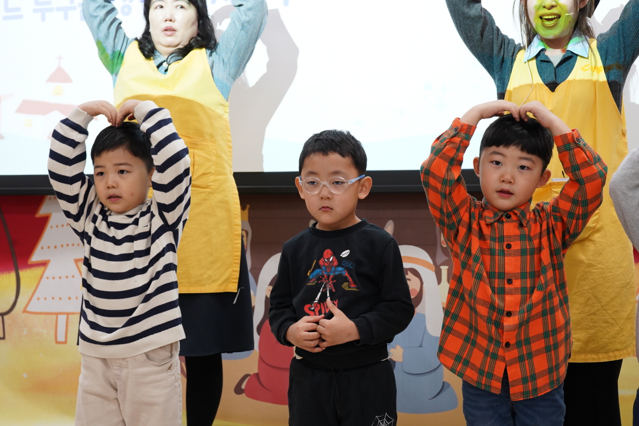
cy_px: 213
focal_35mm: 54
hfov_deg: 36.9
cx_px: 320
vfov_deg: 25.1
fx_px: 959
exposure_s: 1/100
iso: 2500
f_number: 6.3
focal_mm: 54
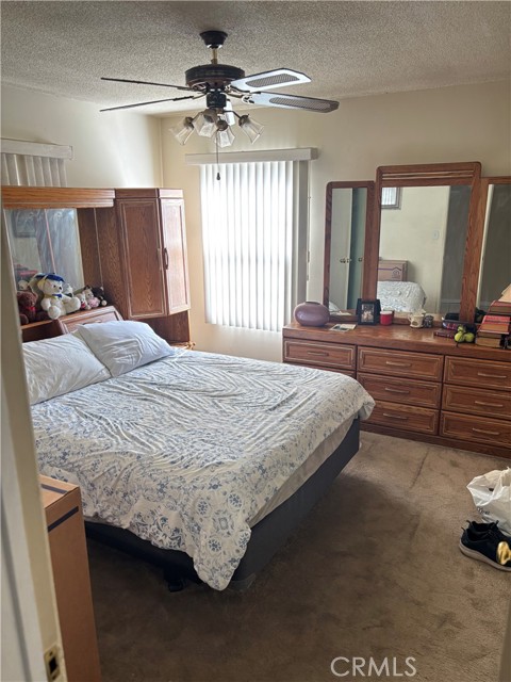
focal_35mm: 26
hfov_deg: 53.1
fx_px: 512
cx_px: 256
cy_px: 341
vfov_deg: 67.3
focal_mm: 5.96
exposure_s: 1/60
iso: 160
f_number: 1.6
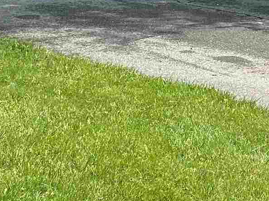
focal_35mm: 135
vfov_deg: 10.7
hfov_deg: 14.6
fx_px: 1049
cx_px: 141
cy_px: -56
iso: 50
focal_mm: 5.7
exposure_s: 1/1901
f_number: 1.5
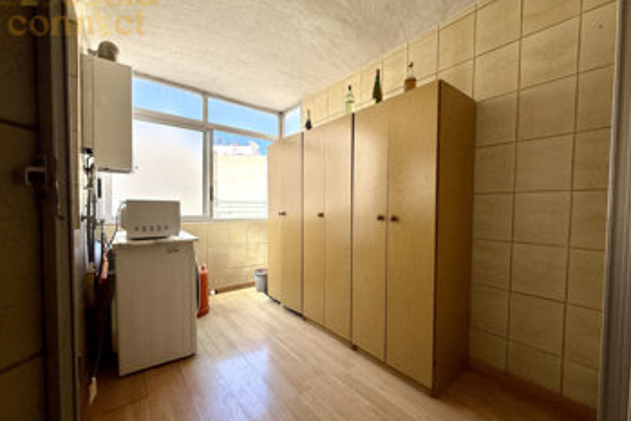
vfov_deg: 77.4
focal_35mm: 15
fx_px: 263
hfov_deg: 100.4
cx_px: 322
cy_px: 217
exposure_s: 1/340
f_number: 2.2
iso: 64
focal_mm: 2.22
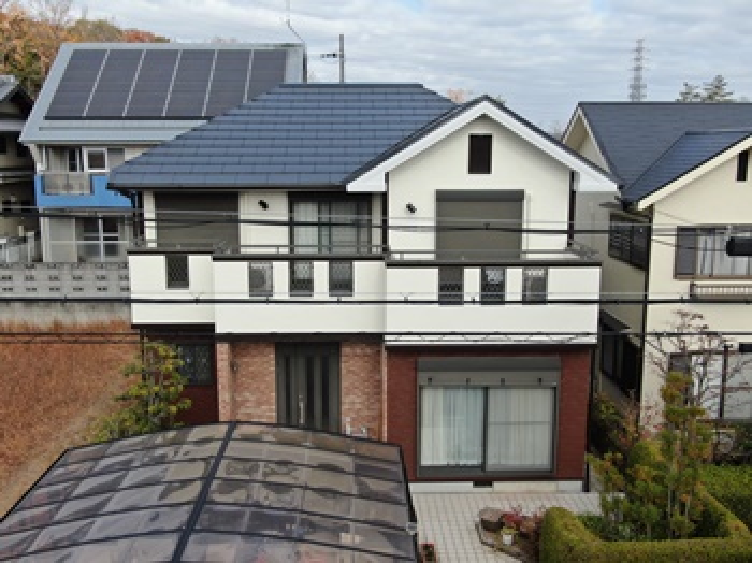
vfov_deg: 39.6
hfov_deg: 51.4
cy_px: 282
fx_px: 782
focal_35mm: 36
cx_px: 376
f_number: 3.3
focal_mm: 6.21
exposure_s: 1/640
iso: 100
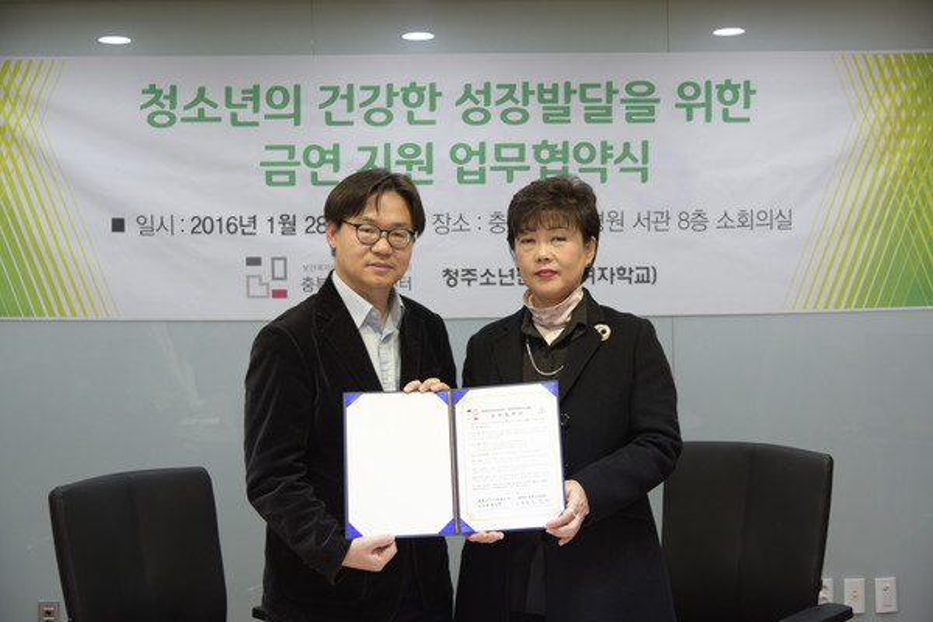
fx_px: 1192
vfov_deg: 29.2
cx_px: 466
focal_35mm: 46
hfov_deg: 42.7
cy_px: 311
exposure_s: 1/50
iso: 450
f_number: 4
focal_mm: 46
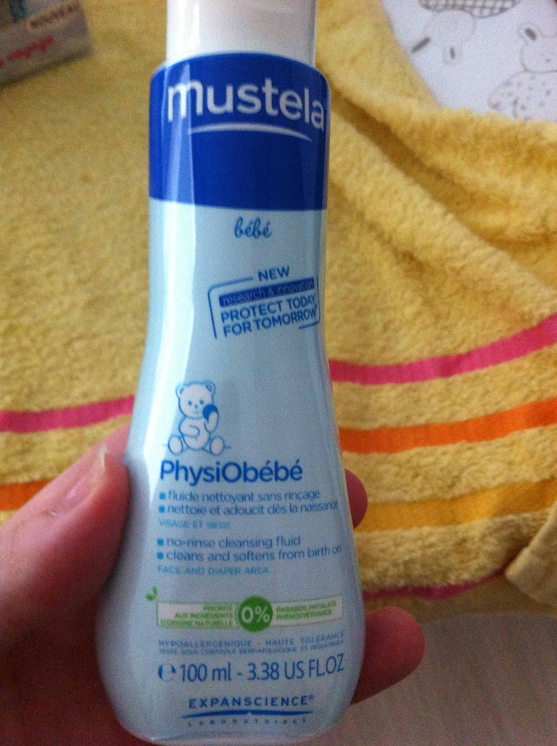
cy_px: 373
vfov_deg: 52.7
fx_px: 753
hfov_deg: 40.6
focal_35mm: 35
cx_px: 278
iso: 400
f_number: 2.8
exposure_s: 1/17
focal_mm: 3.85
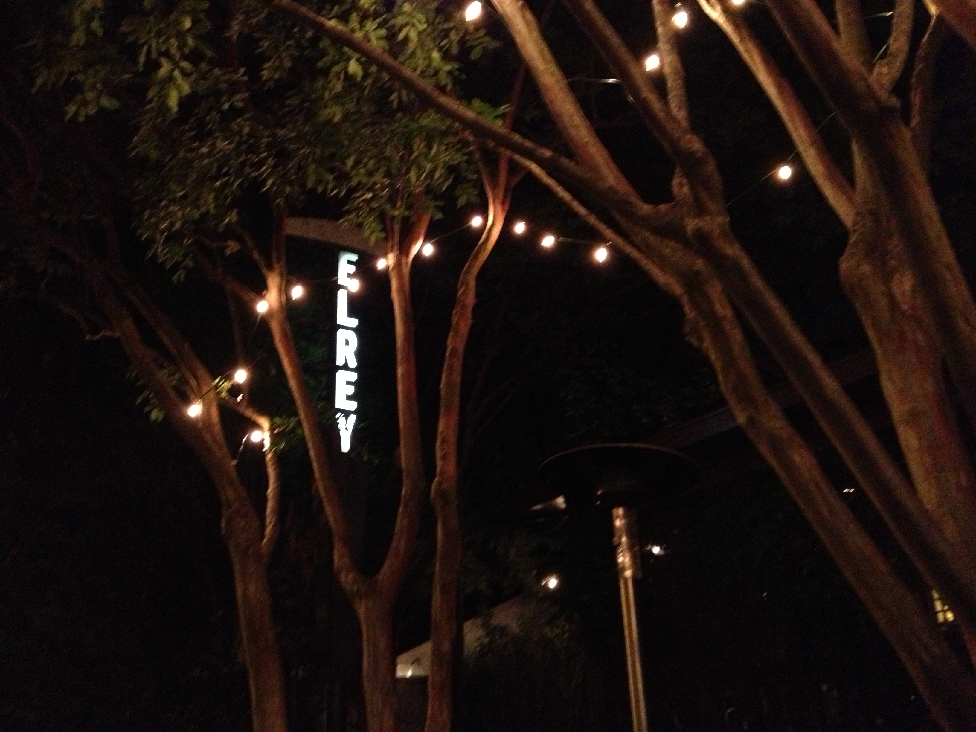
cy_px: 366
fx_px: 987
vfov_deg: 40.7
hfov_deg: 52.6
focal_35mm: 35
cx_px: 488
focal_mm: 4.28
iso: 800
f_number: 2.4
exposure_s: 1/15
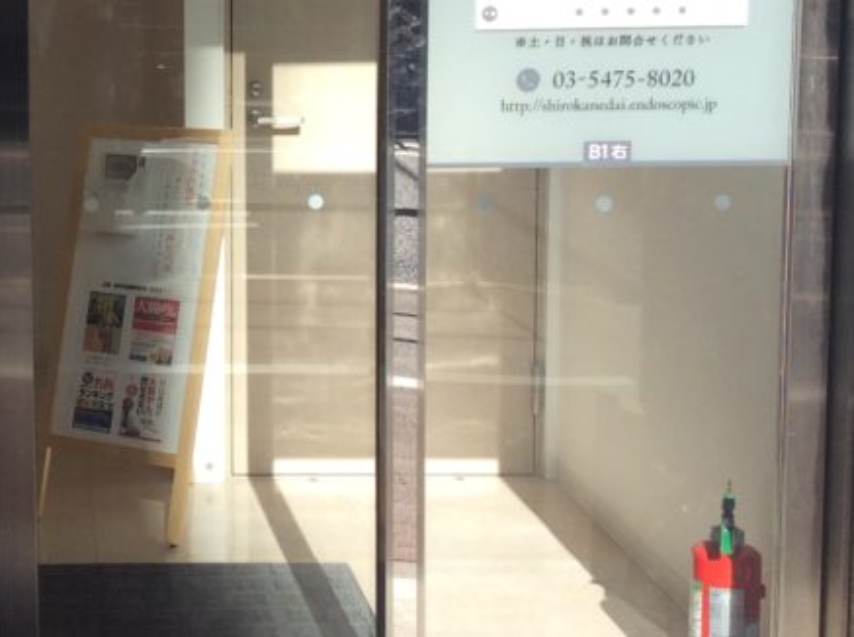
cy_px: 169
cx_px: -2
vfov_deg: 19.5
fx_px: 1847
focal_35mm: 75
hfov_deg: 24.8
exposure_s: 1/763
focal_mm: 3.3
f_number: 2.4
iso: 32
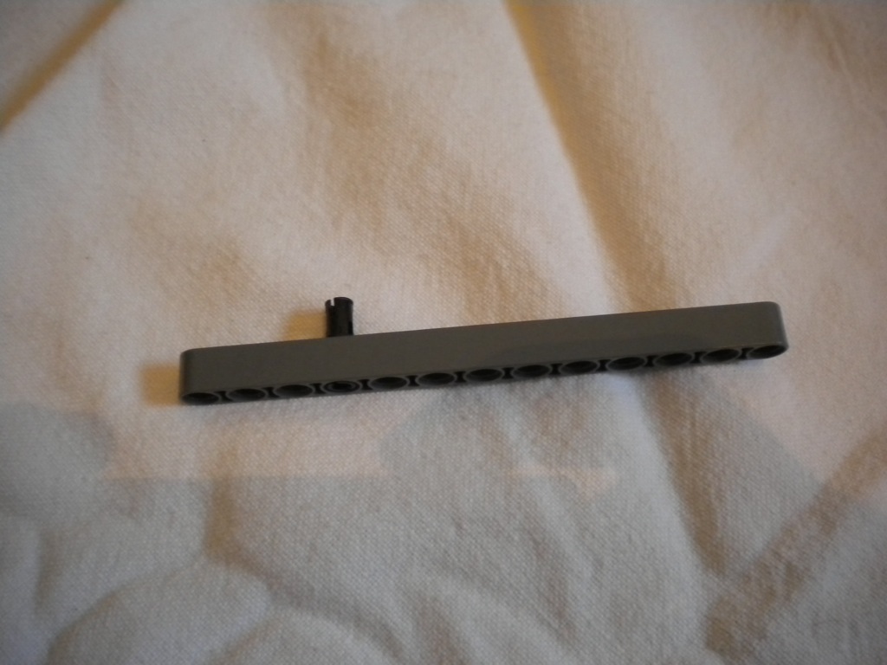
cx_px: 444
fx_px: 897
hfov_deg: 52.6
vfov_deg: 40.7
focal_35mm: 35
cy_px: 332
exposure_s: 1/39
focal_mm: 6.3
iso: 400
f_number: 3.1
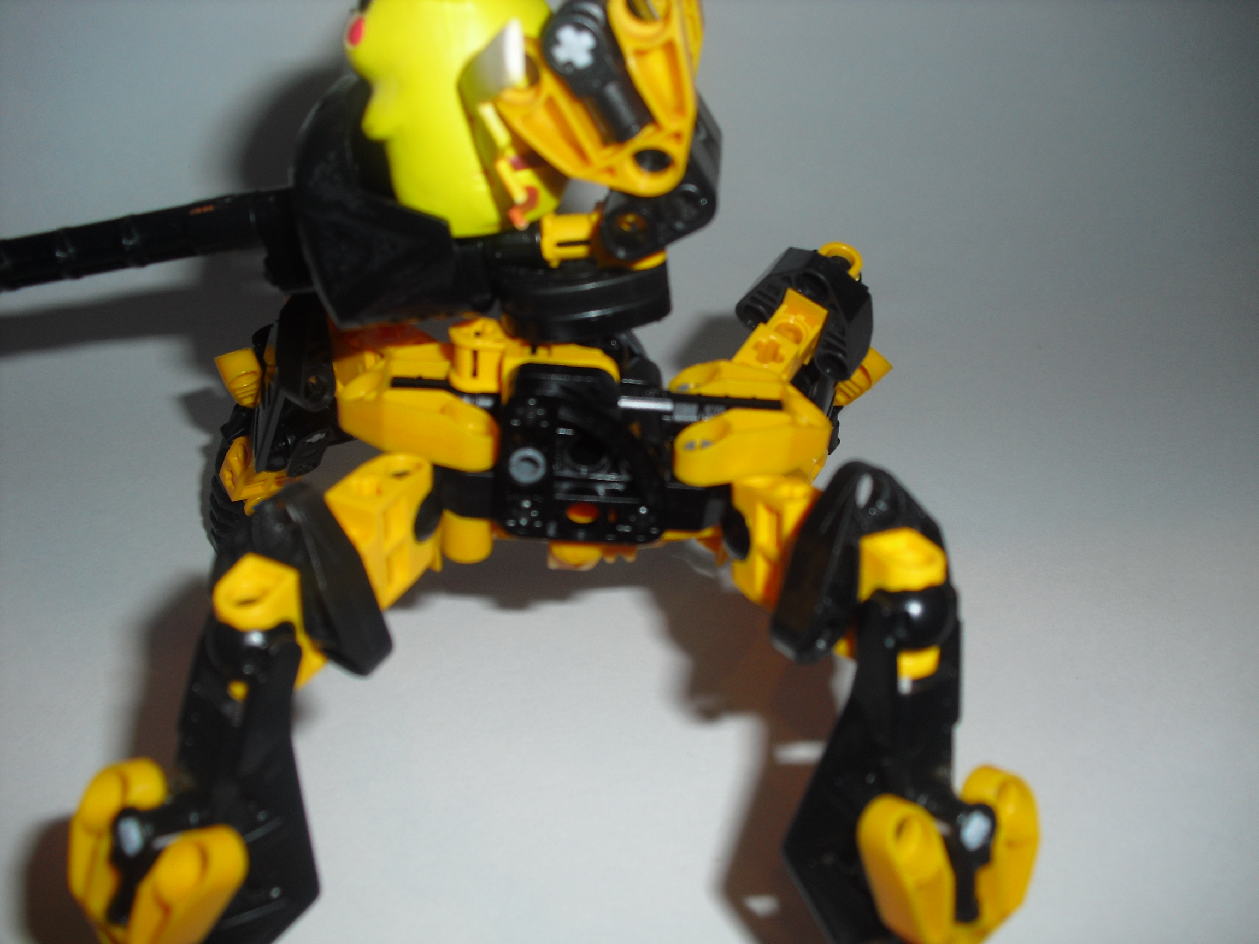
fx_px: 1309
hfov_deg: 51.4
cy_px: 472
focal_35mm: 36
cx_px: 630
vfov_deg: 39.7
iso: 100
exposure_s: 1/60
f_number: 3.1
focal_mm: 6.3
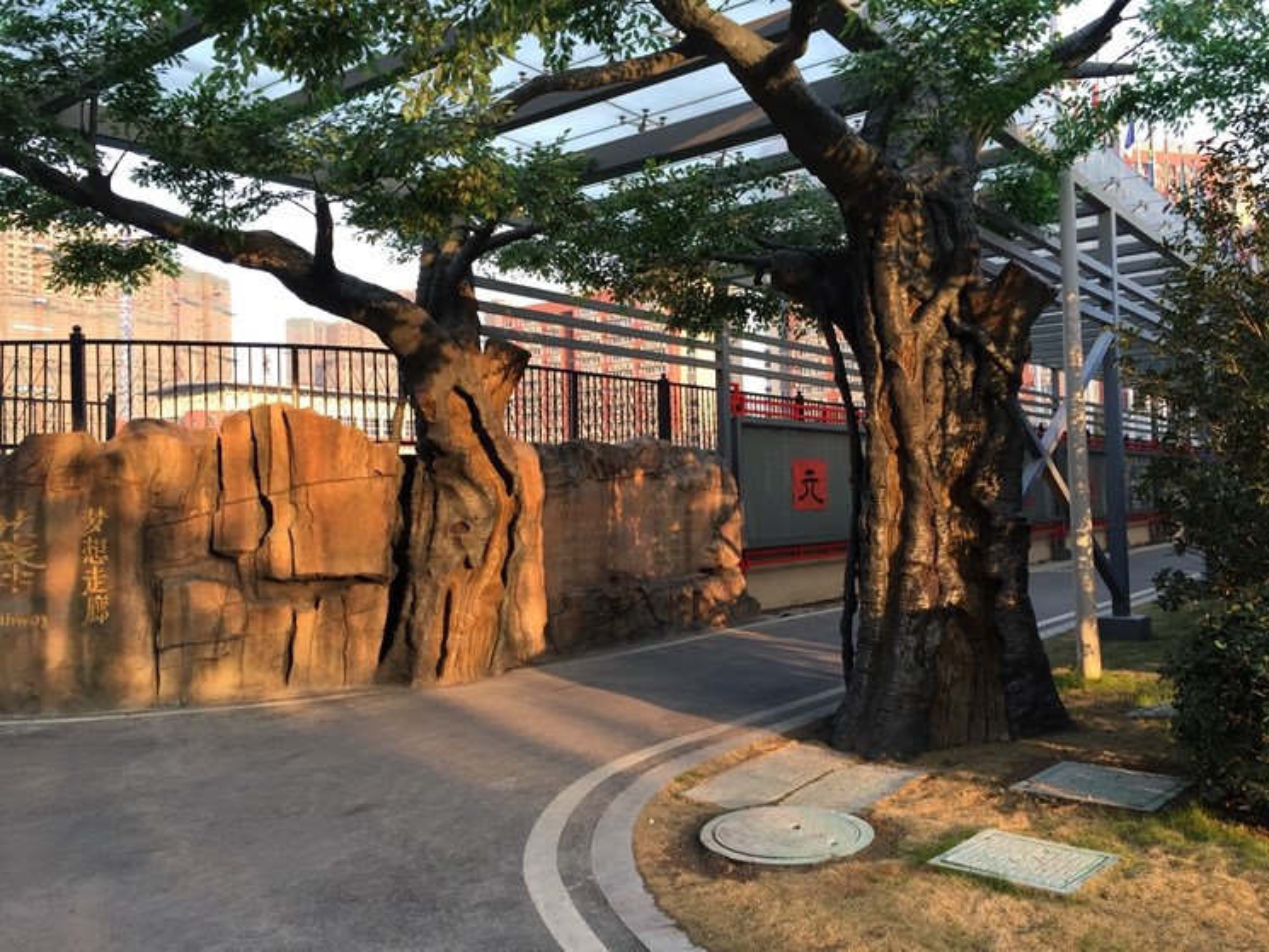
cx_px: 634
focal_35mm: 29
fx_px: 1063
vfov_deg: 48.2
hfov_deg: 61.7
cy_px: 476
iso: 32
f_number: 2.2
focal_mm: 4.15
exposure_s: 1/120
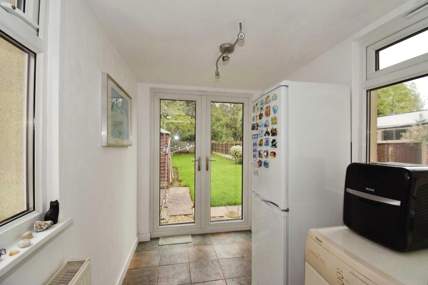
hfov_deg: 100.4
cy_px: 142
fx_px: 178
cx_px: 214
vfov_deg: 77.3
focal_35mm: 15
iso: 1000
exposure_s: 1/160
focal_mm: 10
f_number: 7.1
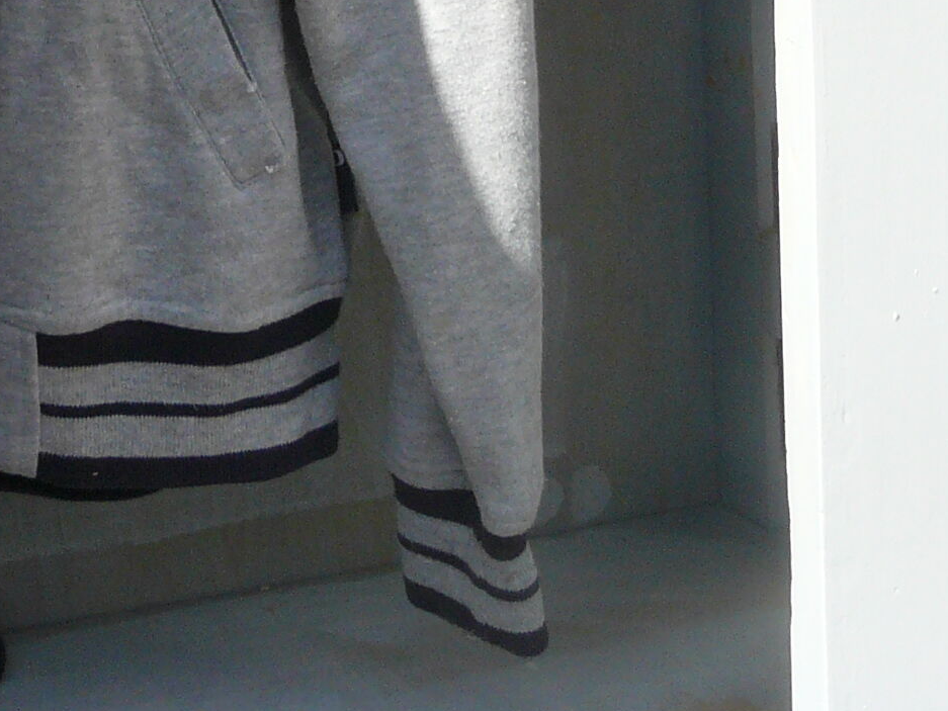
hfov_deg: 16.4
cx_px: 55
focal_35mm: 118
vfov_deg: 11.8
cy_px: -443
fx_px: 3232
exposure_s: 1/250
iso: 100
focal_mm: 6
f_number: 5.6
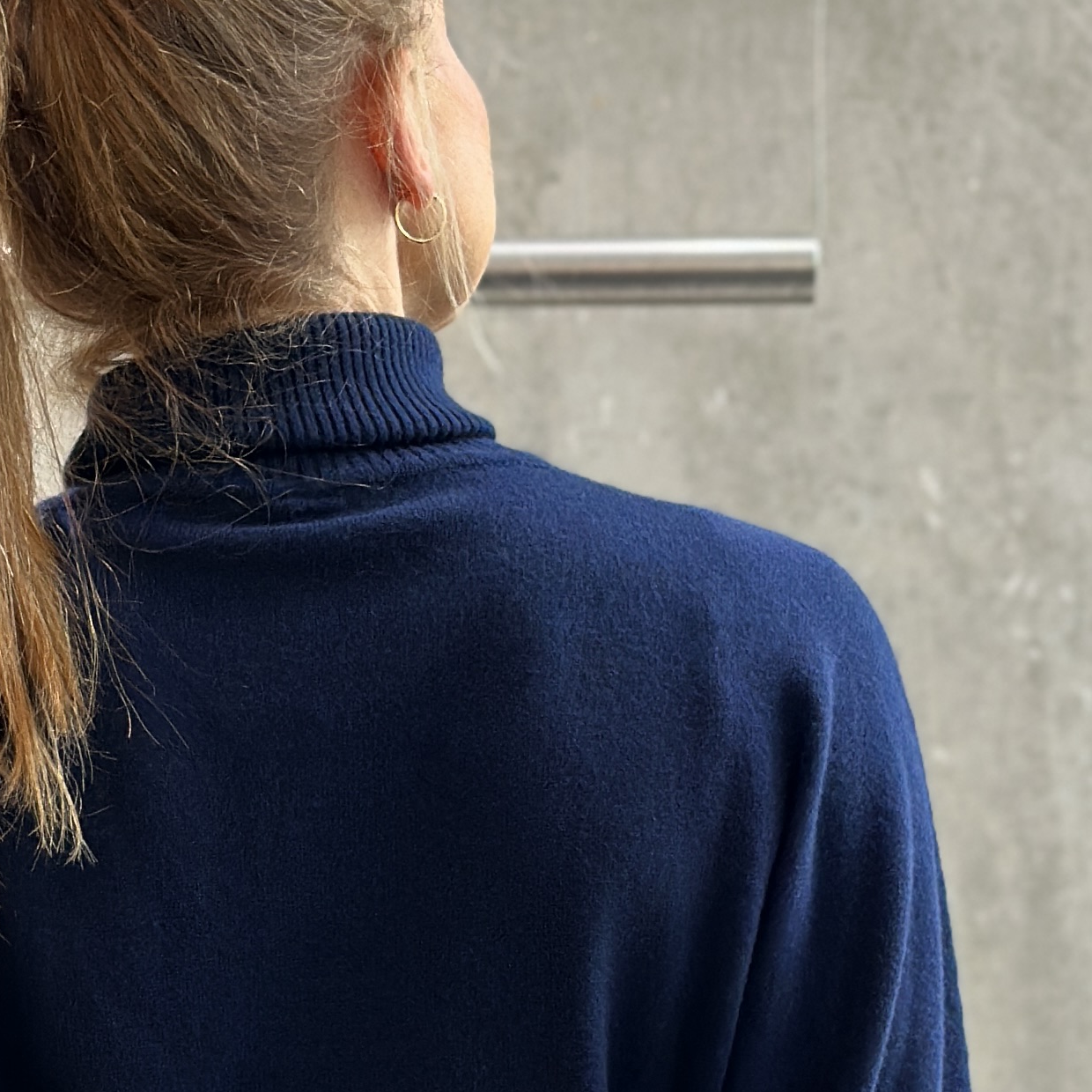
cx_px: 269
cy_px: 970
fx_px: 4925
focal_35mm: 138
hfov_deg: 12.6
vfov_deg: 12.6
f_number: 1.78
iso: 125
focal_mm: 6.86
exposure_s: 1/50
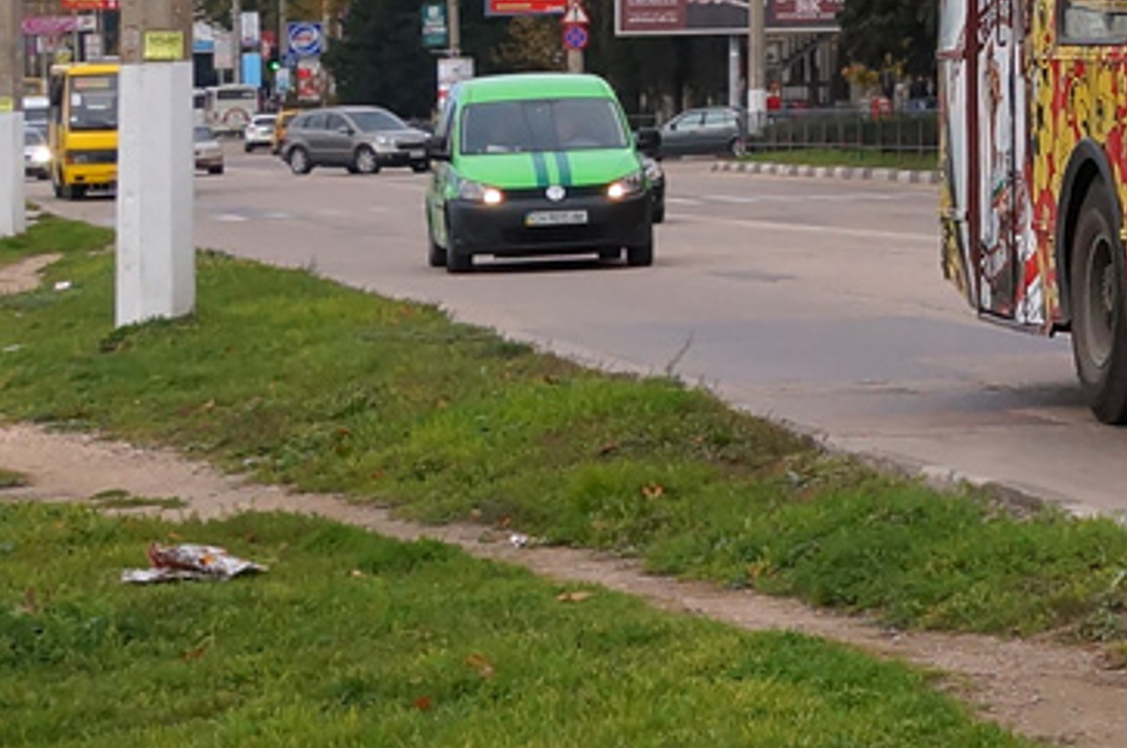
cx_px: 1754
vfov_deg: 11.9
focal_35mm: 109
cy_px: -445
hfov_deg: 16.8
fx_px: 3408
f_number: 10
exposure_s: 1/500
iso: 400
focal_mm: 22
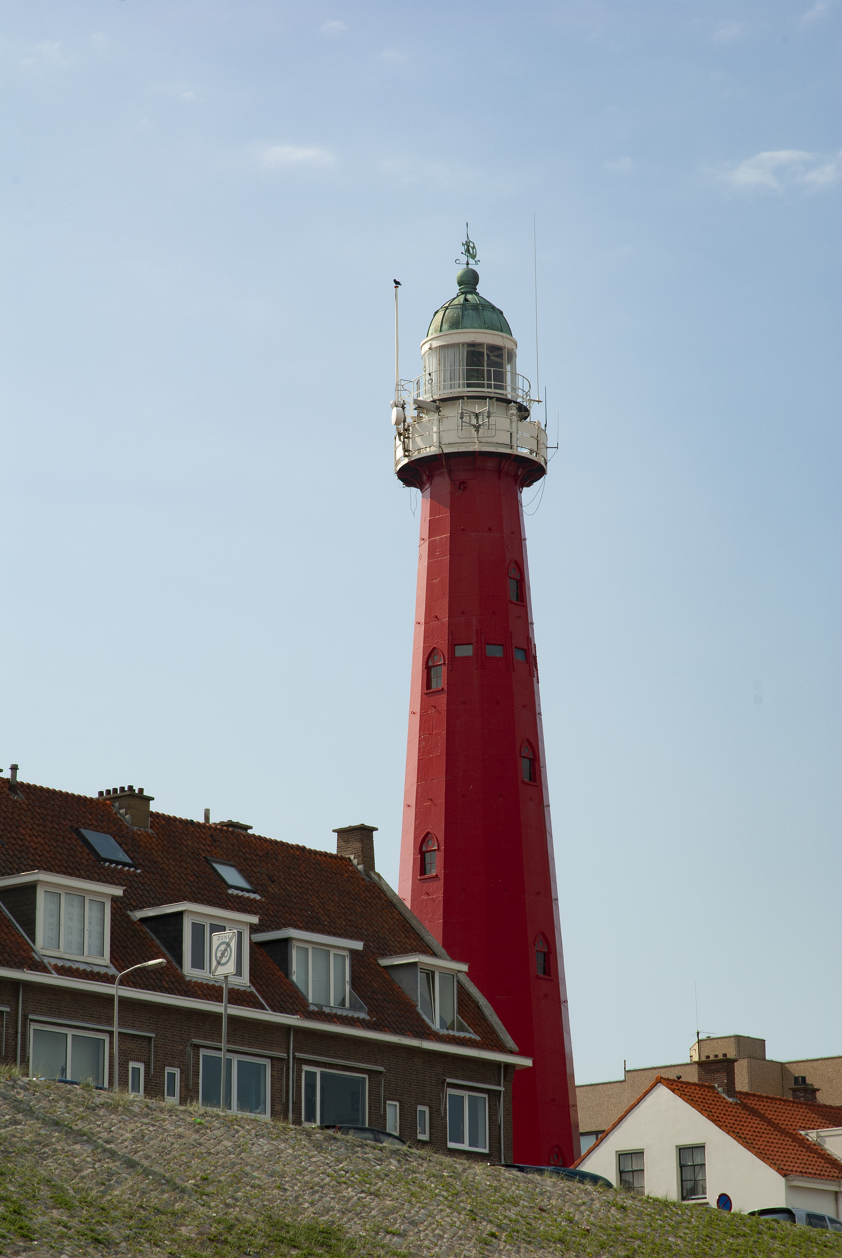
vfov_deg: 19.4
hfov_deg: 13.1
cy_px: 629
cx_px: 421
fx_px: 3673
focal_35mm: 105
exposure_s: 1/160
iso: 200
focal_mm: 70
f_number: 16
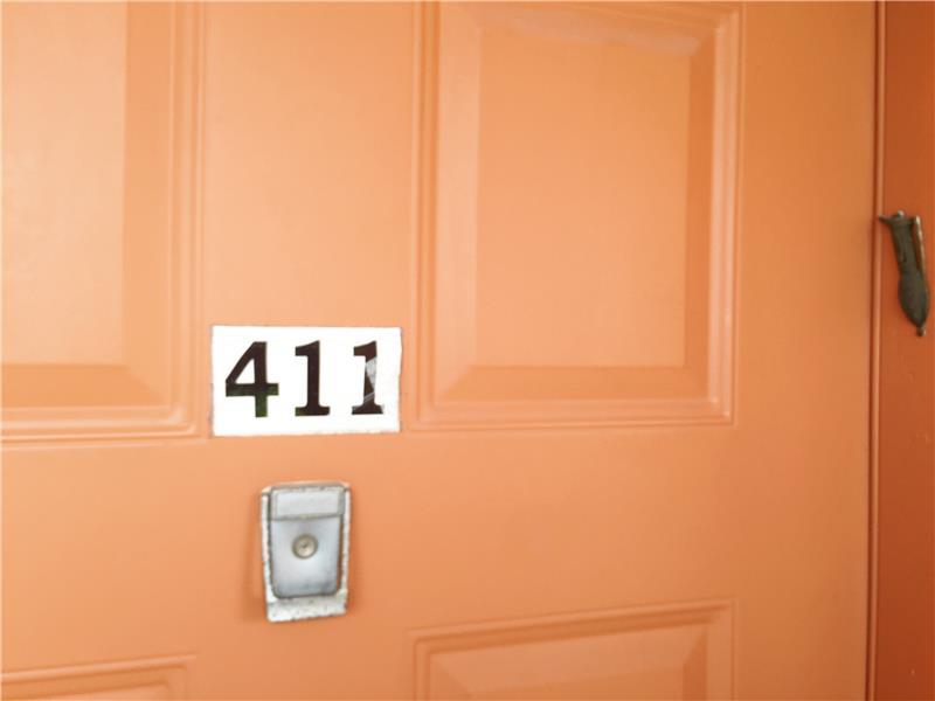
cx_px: 468
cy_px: 350
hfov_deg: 61.7
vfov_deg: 48.2
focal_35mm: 29
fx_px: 783
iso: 32
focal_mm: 4.15
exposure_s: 1/120
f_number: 2.2
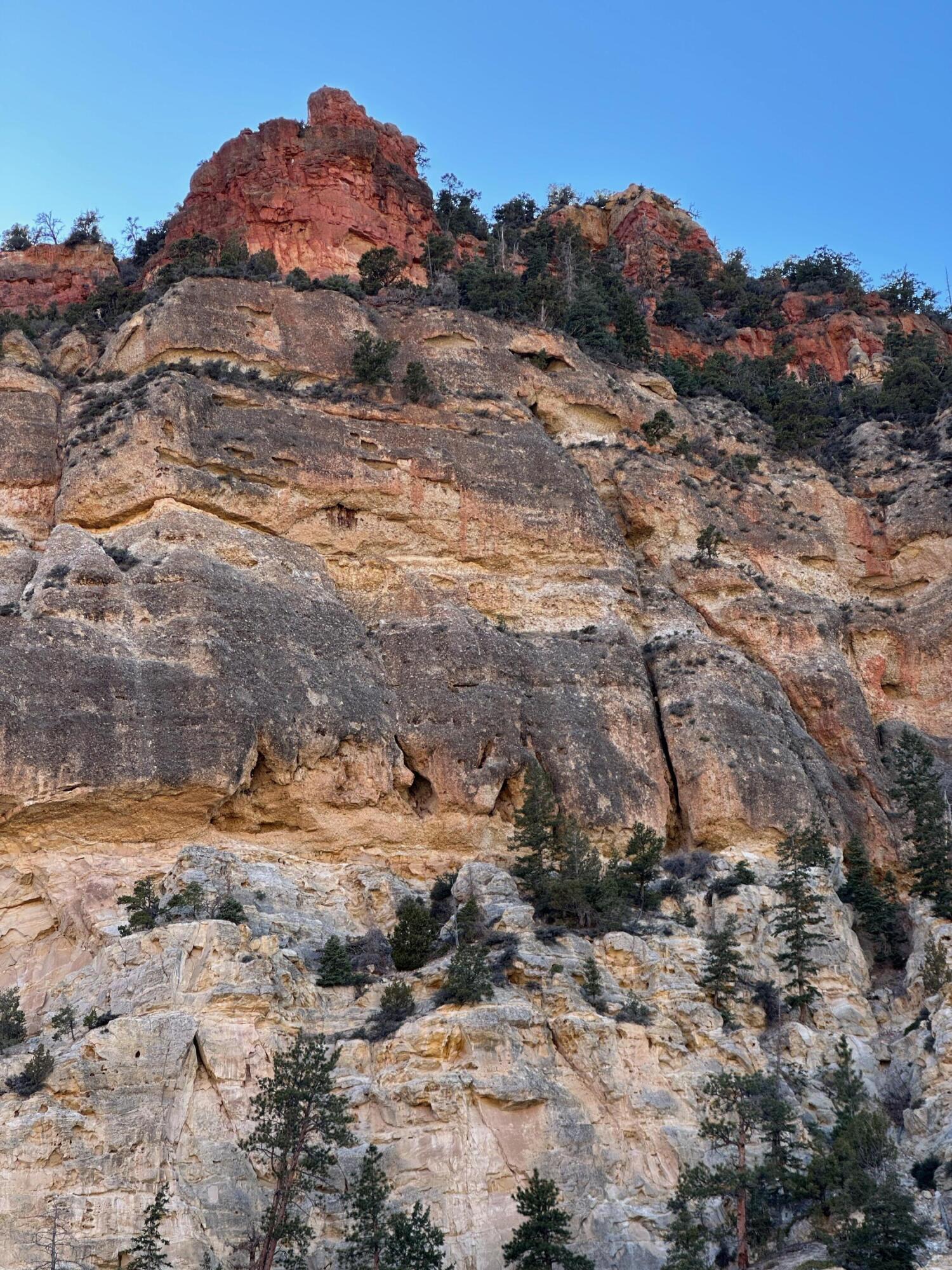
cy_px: 635
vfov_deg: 25.3
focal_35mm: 77
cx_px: 476
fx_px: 2824
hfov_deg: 19.1
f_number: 2.8
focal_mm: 9
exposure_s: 1/108
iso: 32
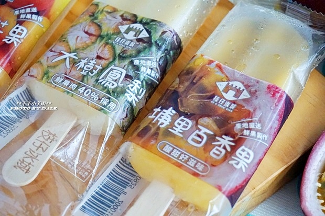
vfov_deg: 21.1
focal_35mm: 64
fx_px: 582
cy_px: 108
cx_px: 162
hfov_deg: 31.2
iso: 2500
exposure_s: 1/160
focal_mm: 43
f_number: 5.6
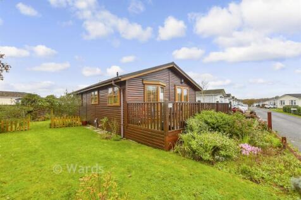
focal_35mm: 15
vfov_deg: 77.3
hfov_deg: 100.4
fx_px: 125
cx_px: 150
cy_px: 100
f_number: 8
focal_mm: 10
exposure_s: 1/50
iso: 160
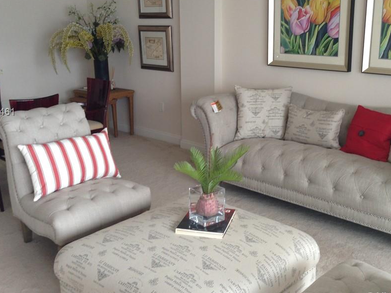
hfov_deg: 43.8
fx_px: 486
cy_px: 112
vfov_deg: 33.4
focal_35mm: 43
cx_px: 218
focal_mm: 4.13
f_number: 2.4
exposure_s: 1/30
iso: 64
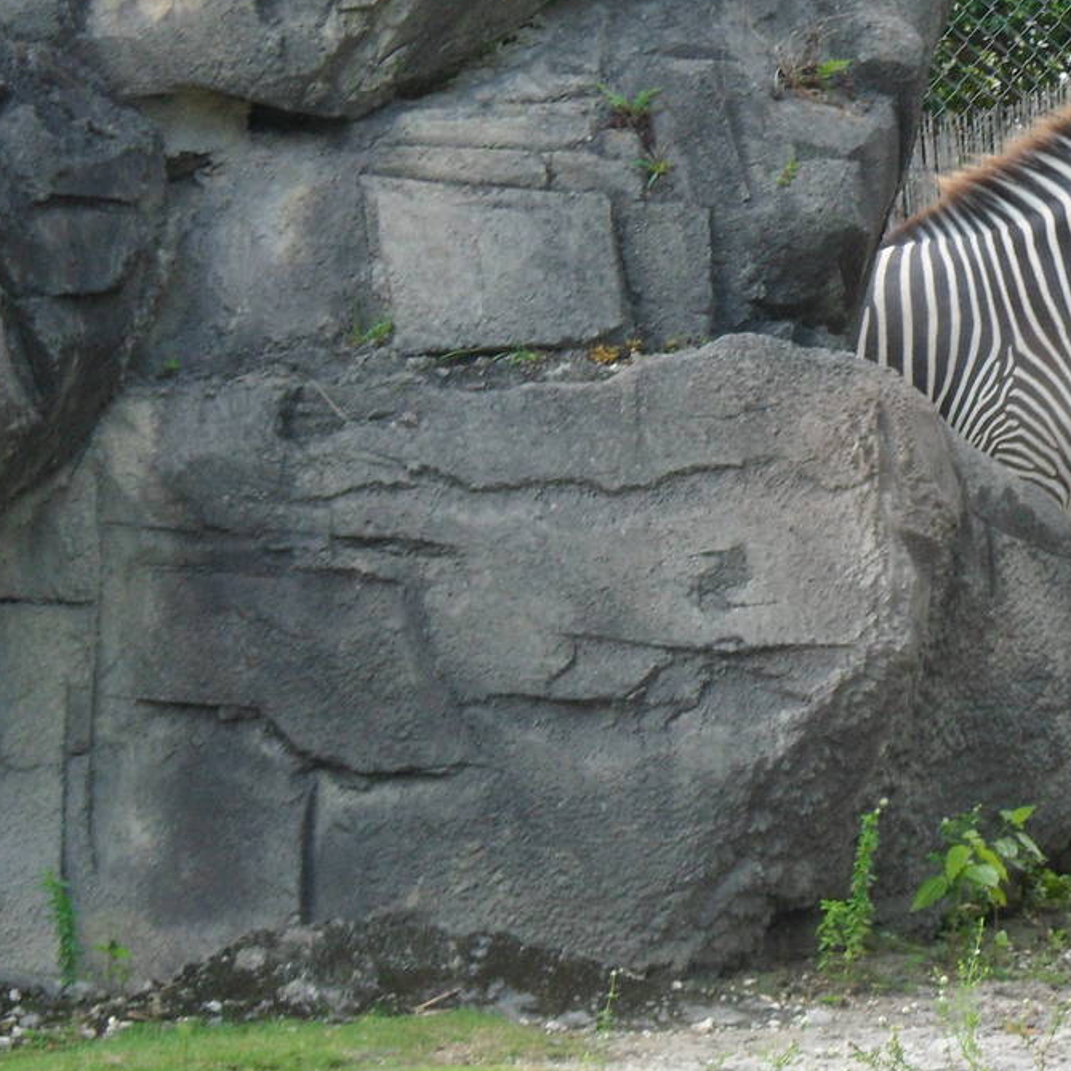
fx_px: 14877
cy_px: 475
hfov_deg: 4.1
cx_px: 1084
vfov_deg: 4.1
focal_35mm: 425
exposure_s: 1/60
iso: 80
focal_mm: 36.2
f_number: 5.6
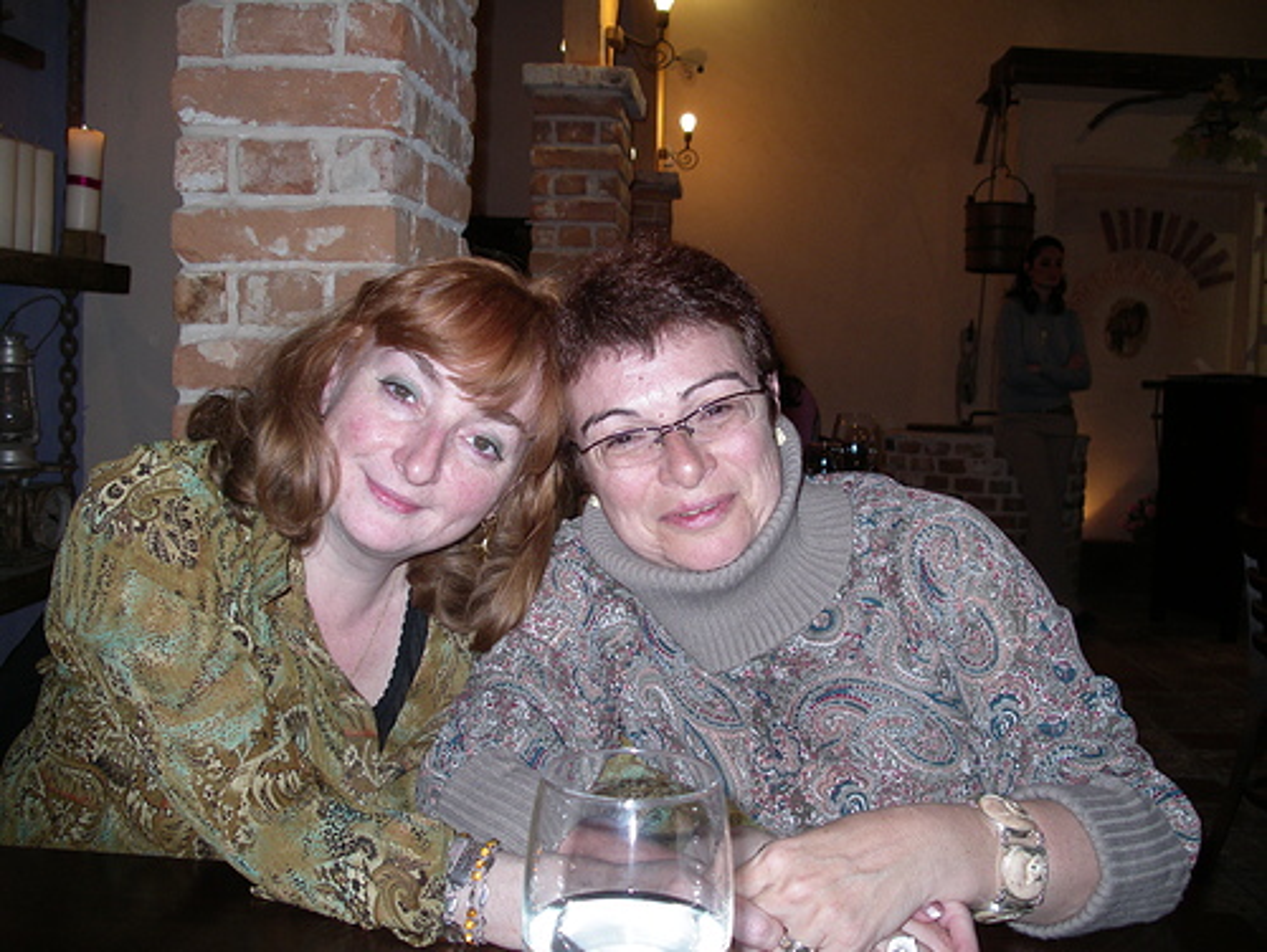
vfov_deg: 38.7
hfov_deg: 50.1
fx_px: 1356
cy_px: 476
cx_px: 634
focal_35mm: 37
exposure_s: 1/40
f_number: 2.8
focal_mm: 7.8
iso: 200
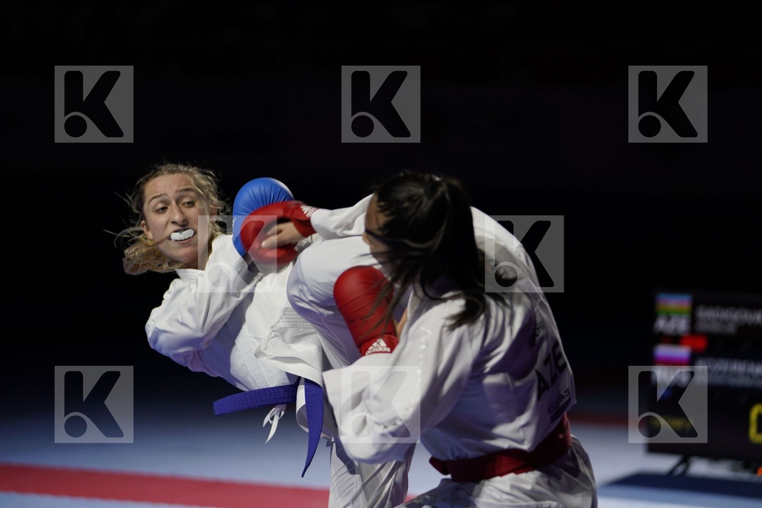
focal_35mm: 133
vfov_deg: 10.3
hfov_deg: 15.4
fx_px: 2815
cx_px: 381
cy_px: 254
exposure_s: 1/1000
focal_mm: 133
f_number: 2.8
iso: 640
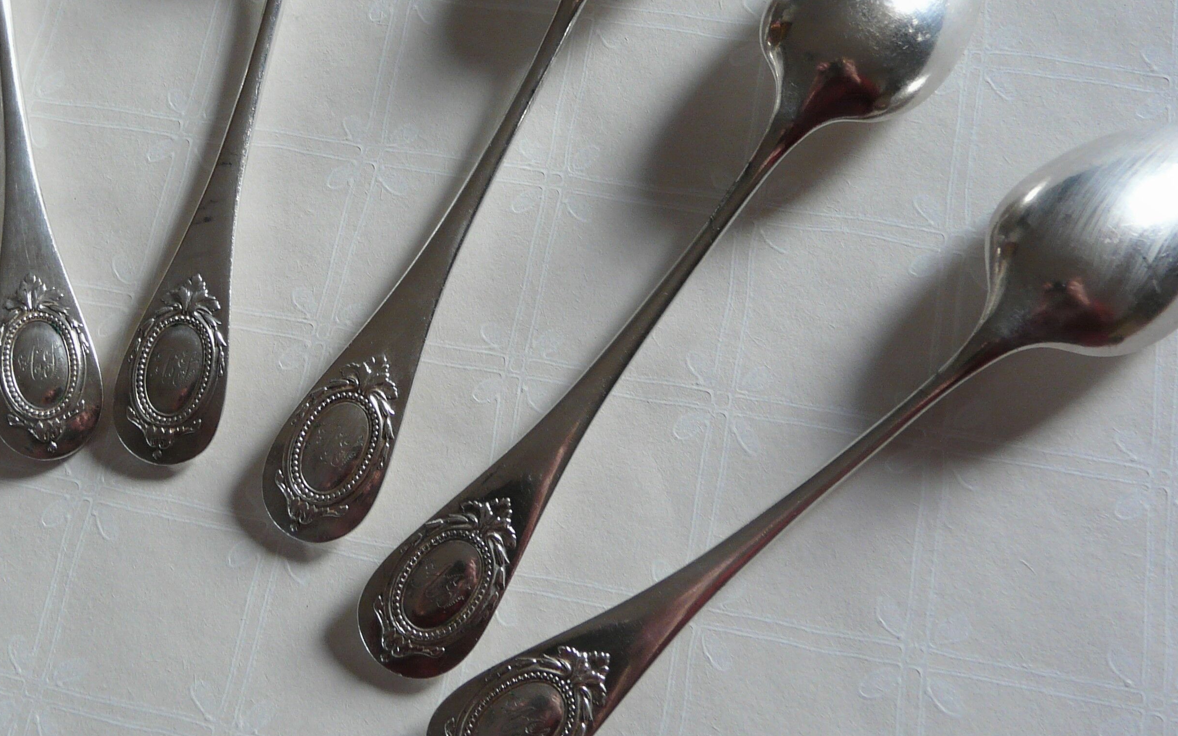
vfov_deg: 31.9
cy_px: 283
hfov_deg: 48.6
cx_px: 415
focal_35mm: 40
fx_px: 1284
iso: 100
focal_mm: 4.6
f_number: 2.8
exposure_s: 1/40
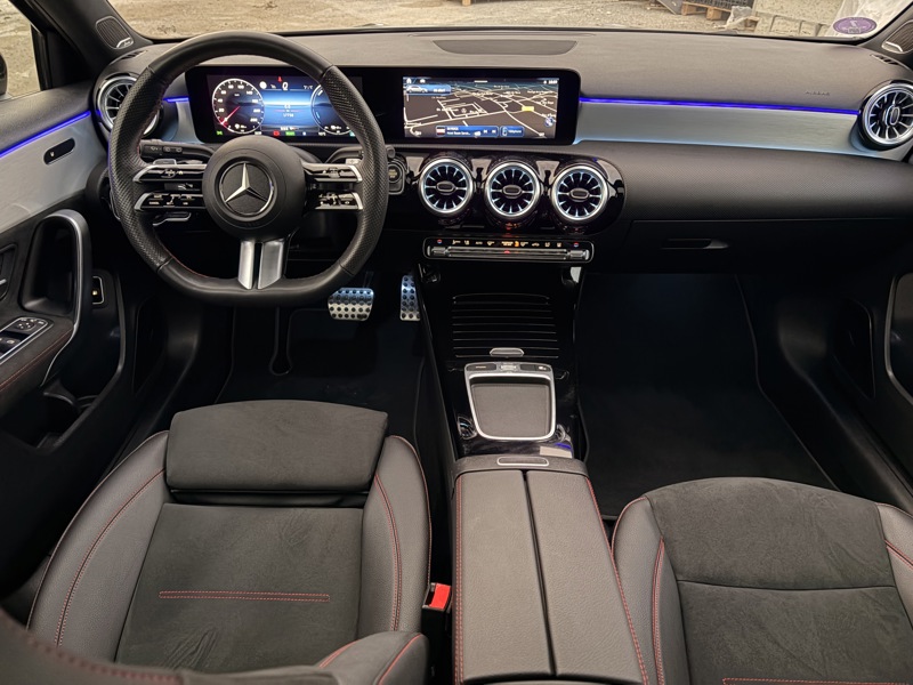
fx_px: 686
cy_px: 342
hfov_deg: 67.3
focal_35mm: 26
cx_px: 456
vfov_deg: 53.1
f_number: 1.6
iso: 640
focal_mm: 5.96
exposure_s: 1/15
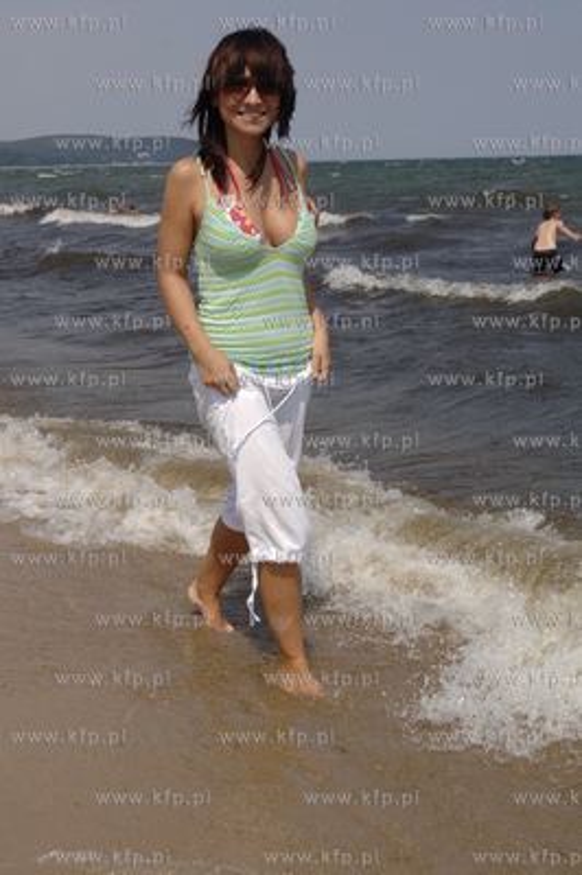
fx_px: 1275
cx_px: 291
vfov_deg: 37.9
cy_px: 438
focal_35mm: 52
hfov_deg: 25.7
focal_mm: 35
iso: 400
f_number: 7.1
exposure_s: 1/2500
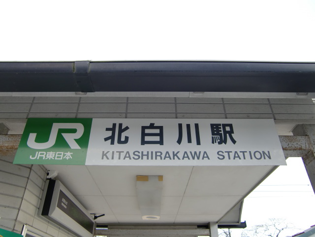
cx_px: 158
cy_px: 118
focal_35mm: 28
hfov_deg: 63.4
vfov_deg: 49.7
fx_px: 255
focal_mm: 4.9
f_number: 2.6
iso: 64
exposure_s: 1/125
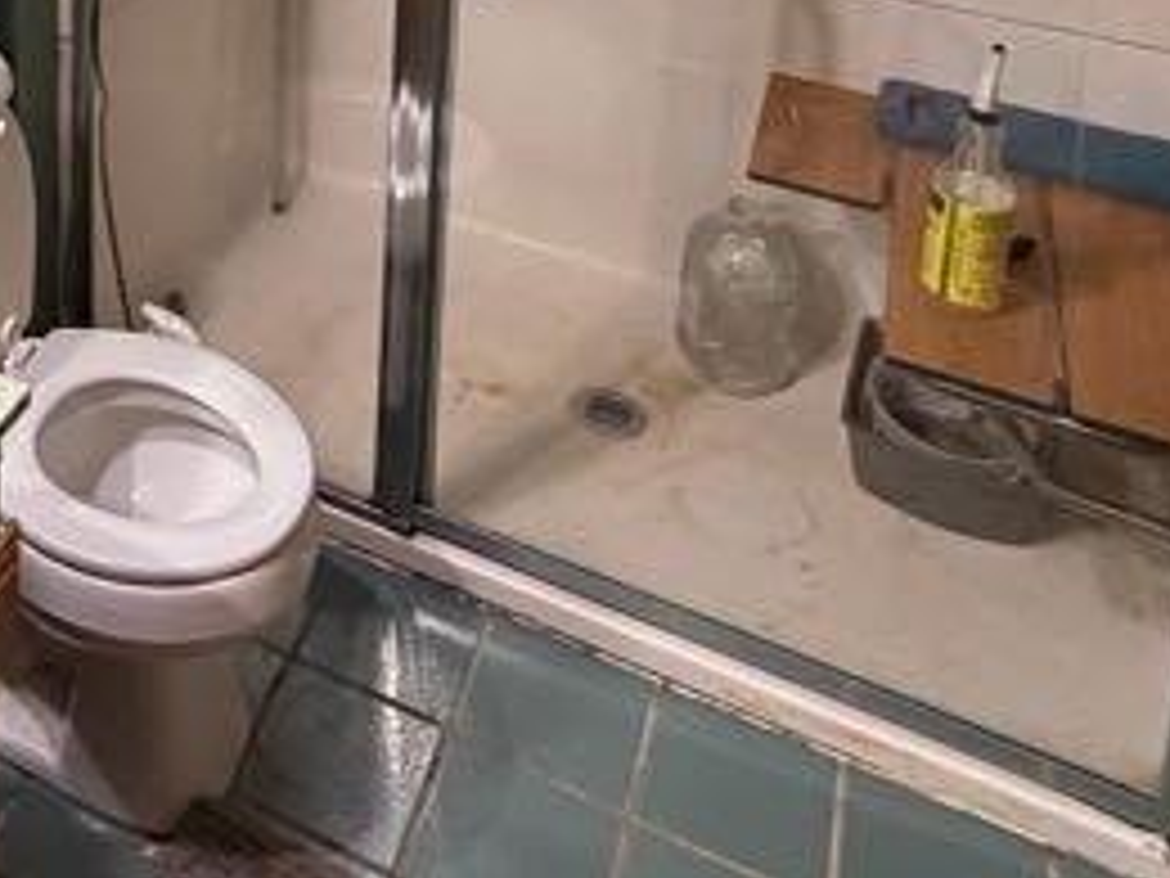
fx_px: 1521
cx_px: 54
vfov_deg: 25.7
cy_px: -371
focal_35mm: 45
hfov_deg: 38.3
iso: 500
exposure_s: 1/60
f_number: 2.2
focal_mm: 2.22
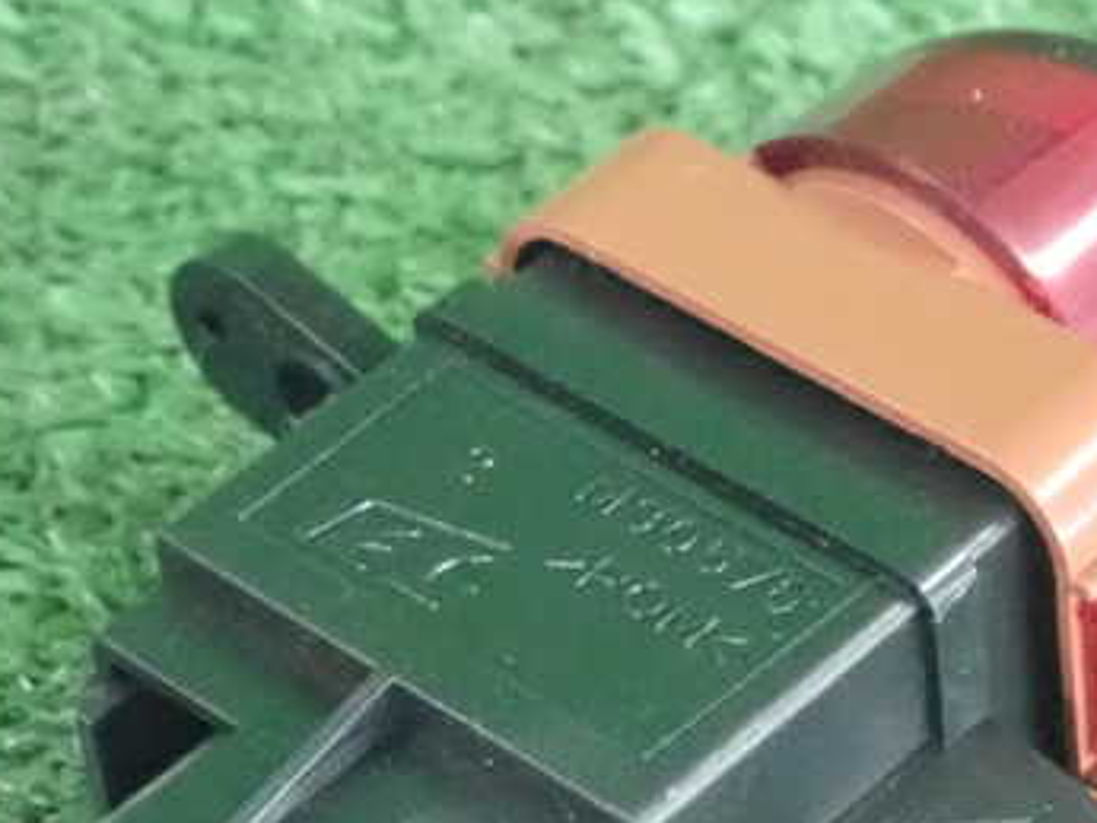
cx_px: 607
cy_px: 601
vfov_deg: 8.5
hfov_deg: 11.4
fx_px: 5516
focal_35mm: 174
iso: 6400
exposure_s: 1/60
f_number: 4.9
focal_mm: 18
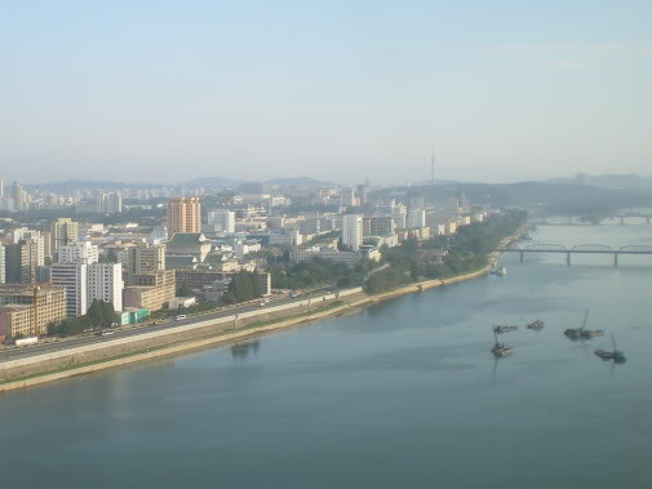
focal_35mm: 57
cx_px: 155
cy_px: 200
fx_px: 1074
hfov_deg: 33.0
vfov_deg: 25.6
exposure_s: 1/250
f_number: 4.6
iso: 50
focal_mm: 6.3
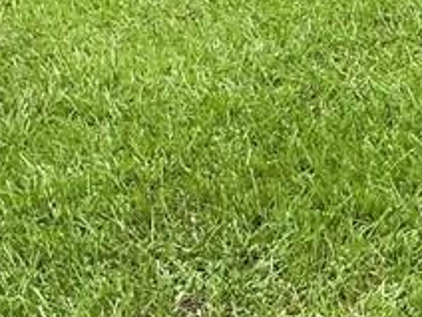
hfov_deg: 12.0
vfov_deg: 10.3
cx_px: 928
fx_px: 1707
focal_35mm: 140
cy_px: -140
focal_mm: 3
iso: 25
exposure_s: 1/486
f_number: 1.8
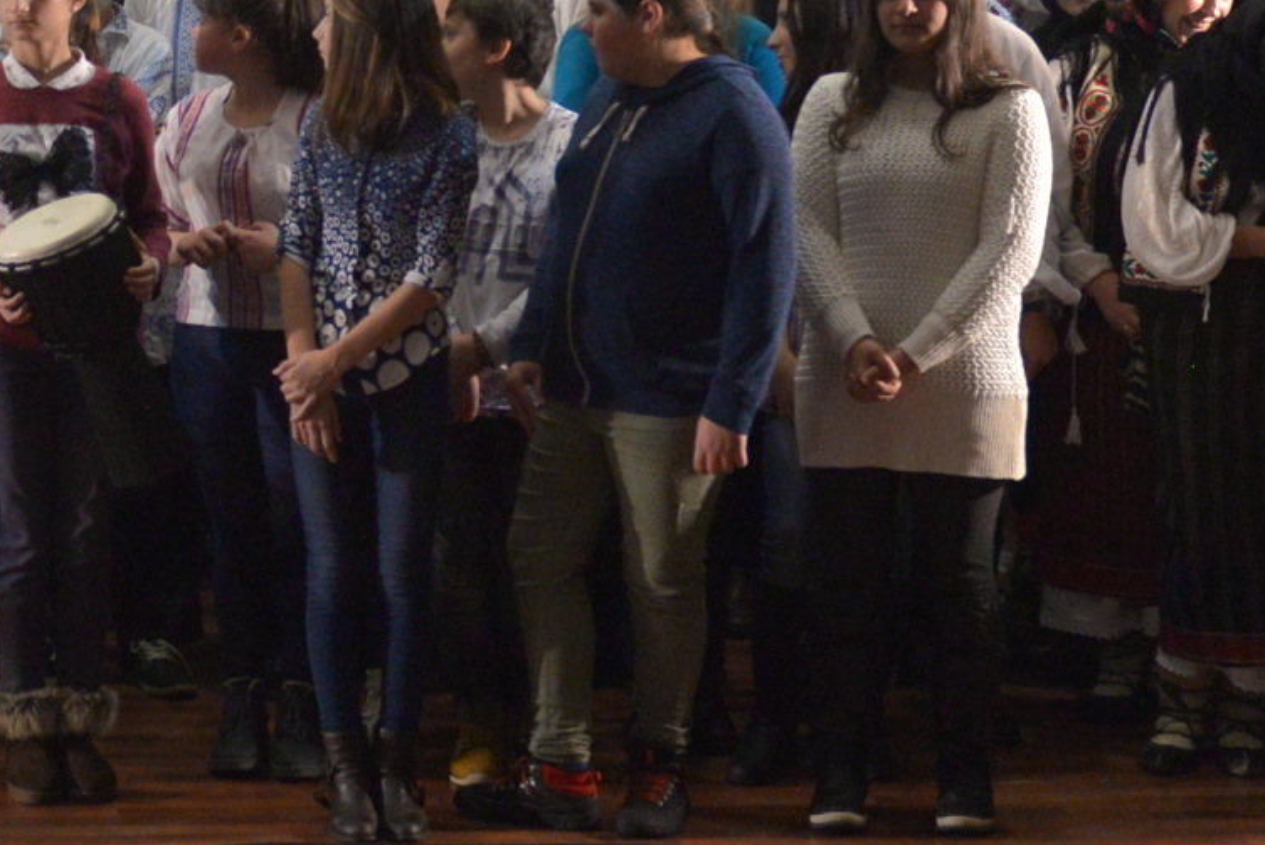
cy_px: 168
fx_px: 4077
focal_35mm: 116
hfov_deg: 17.1
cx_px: -118
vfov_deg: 11.8
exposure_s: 1/160
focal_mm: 29
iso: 2000
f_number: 2.8
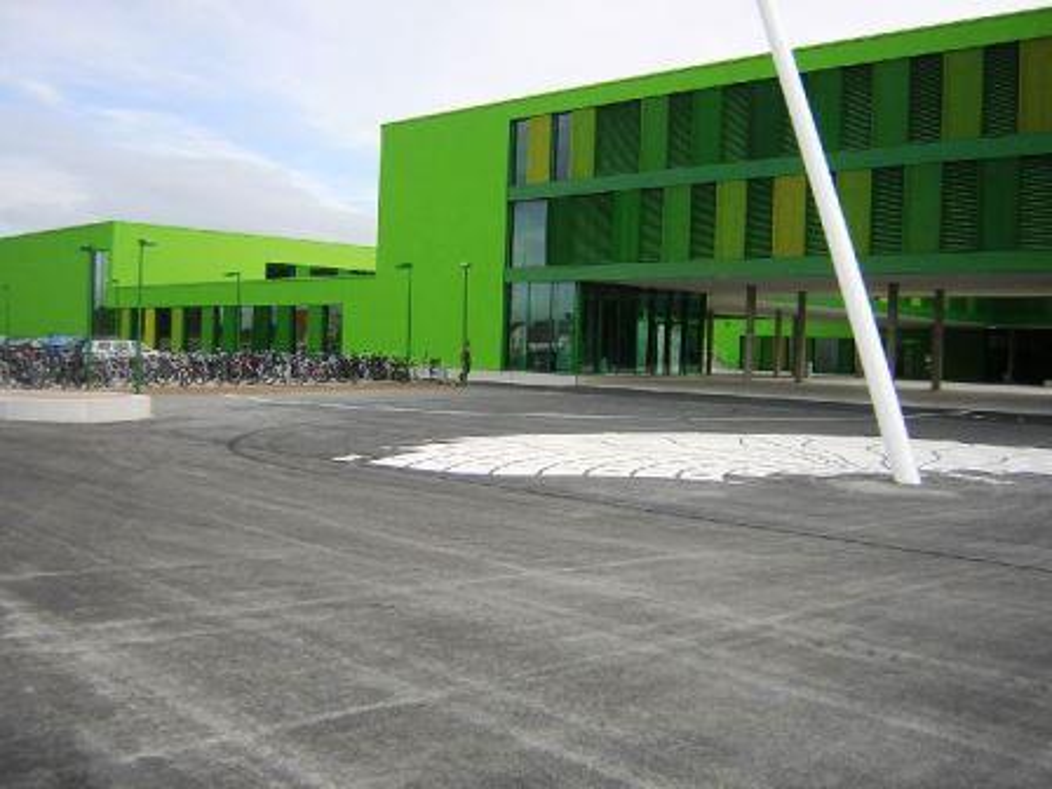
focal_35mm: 36
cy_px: 394
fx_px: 1094
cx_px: 526
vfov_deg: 39.7
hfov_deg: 51.4
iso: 100
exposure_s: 1/514
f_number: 2.6
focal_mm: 4.7
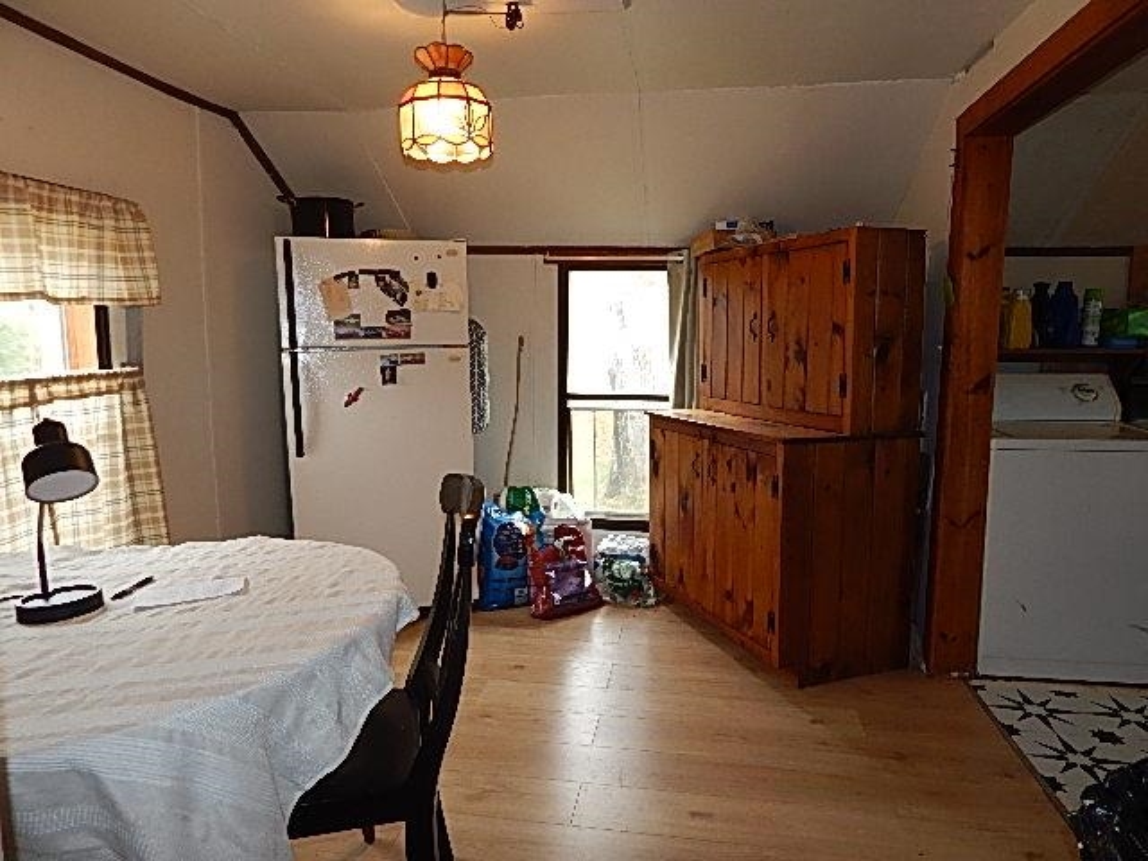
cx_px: 574
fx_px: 763
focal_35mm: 23
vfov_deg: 58.9
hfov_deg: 73.9
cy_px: 430
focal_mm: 4
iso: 160
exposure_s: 1/30
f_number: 3
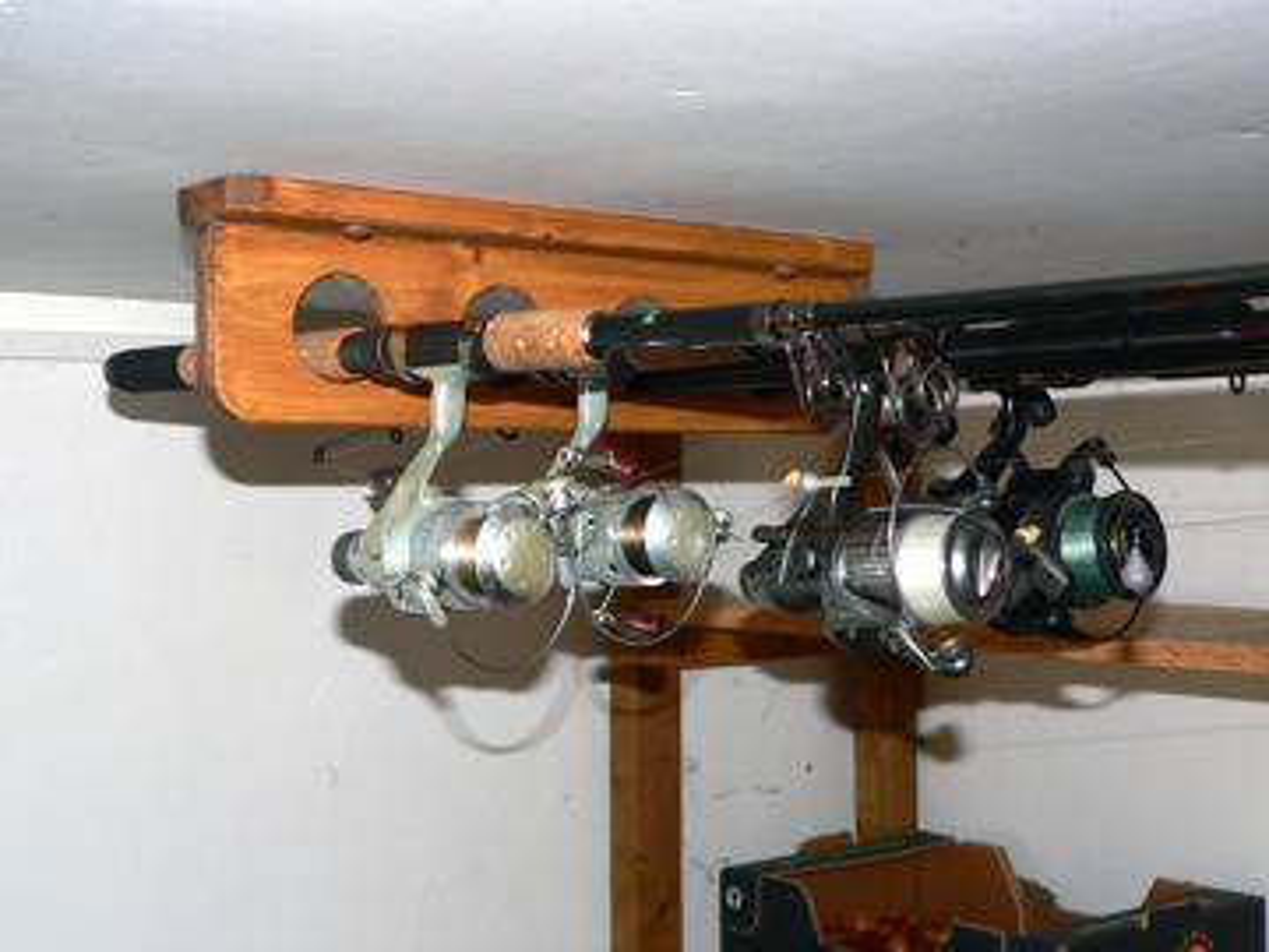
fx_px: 1760
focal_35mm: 48
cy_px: 476
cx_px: 634
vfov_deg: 30.3
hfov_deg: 39.7
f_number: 2.8
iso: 100
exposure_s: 1/60
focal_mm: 8
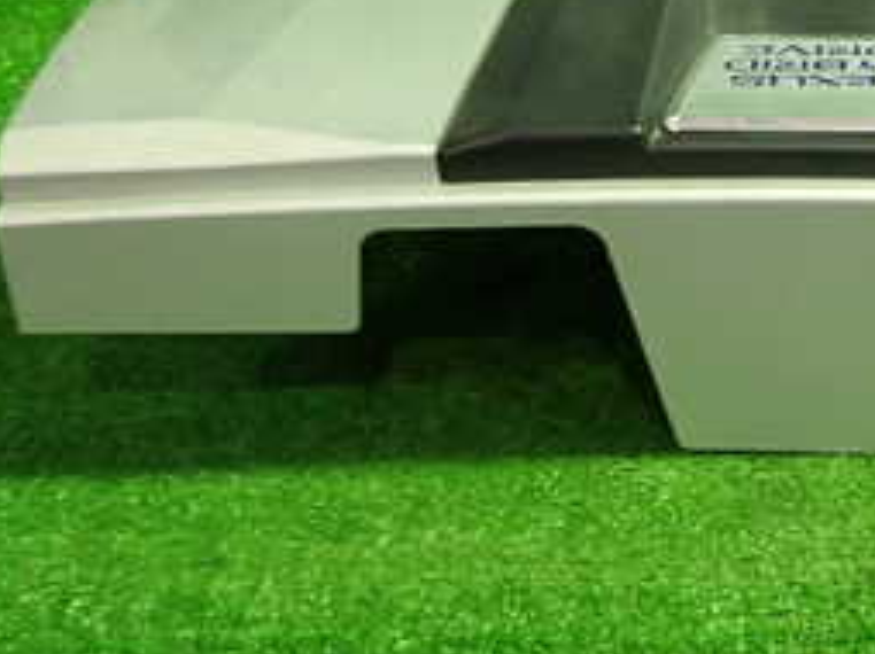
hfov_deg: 26.2
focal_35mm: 71
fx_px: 1793
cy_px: 148
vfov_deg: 20.5
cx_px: 847
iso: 400
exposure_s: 1/30
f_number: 2.3
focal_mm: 5.4
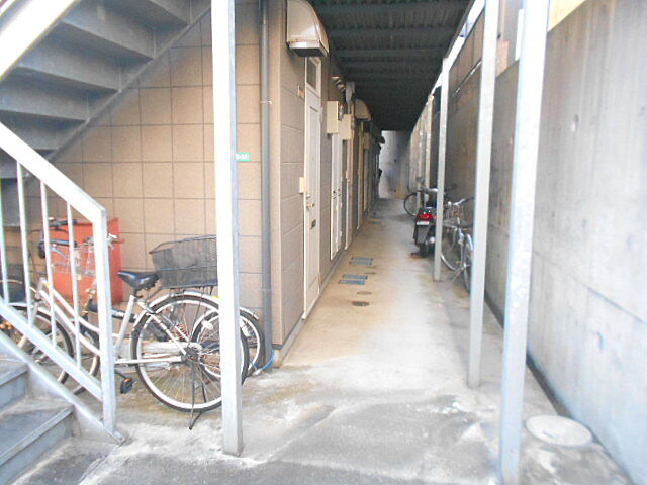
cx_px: 324
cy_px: 242
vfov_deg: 53.1
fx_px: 486
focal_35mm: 26
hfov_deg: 67.3
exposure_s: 1/80
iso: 800
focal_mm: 4.6
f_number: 3.2
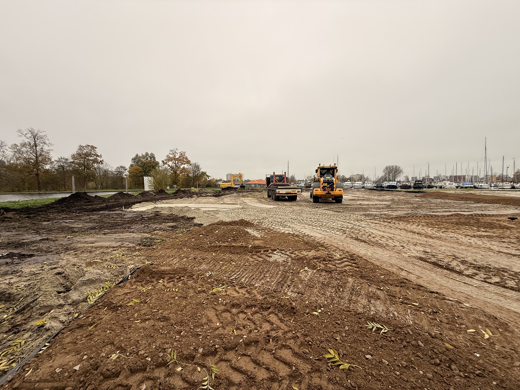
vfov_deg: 85.7
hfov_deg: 102.1
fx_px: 210
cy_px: 195
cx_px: 260
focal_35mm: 14
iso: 50
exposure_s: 1/207
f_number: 2.2
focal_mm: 2.22
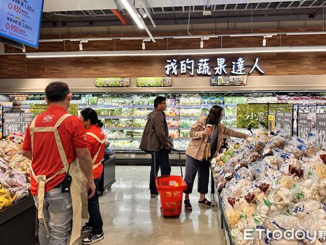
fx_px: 254
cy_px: 109
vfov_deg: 51.3
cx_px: 172
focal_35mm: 27
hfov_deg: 65.3
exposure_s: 1/120
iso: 125
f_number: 1.78
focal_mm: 6.86
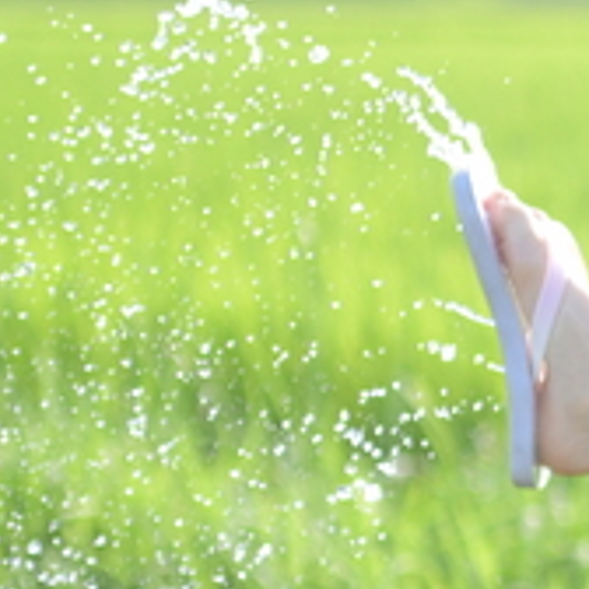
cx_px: 1108
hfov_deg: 9.7
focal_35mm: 170
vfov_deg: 10.2
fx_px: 3273
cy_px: 529
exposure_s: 1/1600
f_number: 1.4
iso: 200
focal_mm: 35
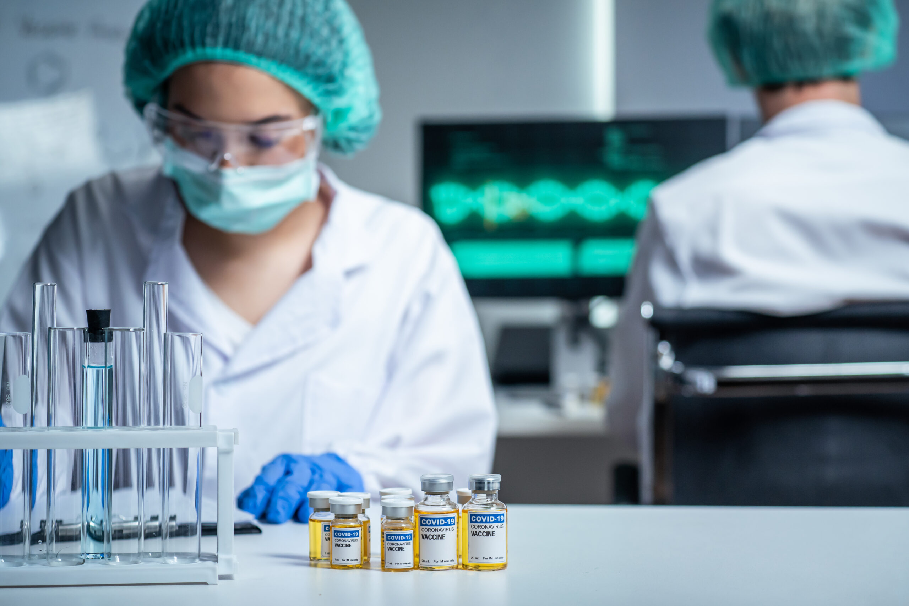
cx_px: 454
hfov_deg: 28.8
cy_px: 303
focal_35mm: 70
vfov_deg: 19.5
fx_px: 1767
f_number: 4
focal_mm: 70
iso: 800
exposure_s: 1/160
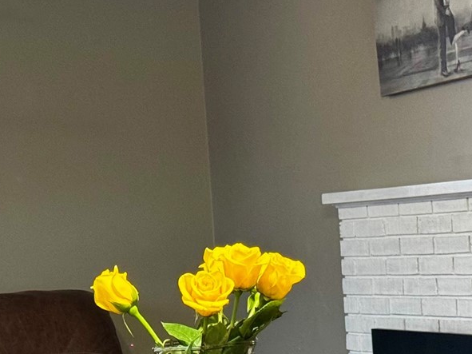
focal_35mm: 130
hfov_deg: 15.1
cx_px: 77
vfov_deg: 11.3
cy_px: 297
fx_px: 1772
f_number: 1.78
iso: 250
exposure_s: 1/40
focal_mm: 6.76
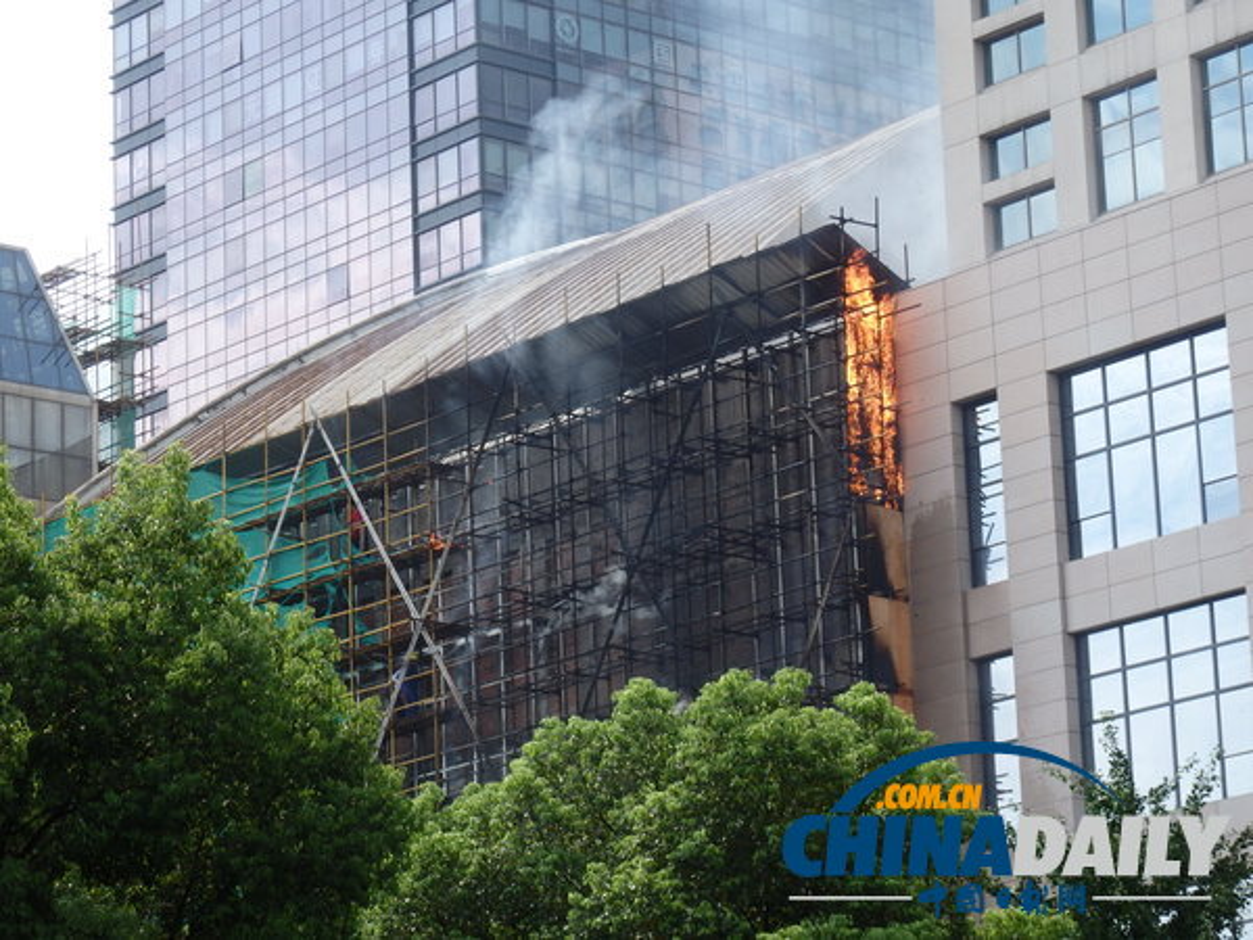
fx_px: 4199
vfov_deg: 12.8
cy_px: 470
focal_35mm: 116
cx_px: 626
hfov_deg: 17.0
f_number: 5.2
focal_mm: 20.9
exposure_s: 1/160
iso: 100
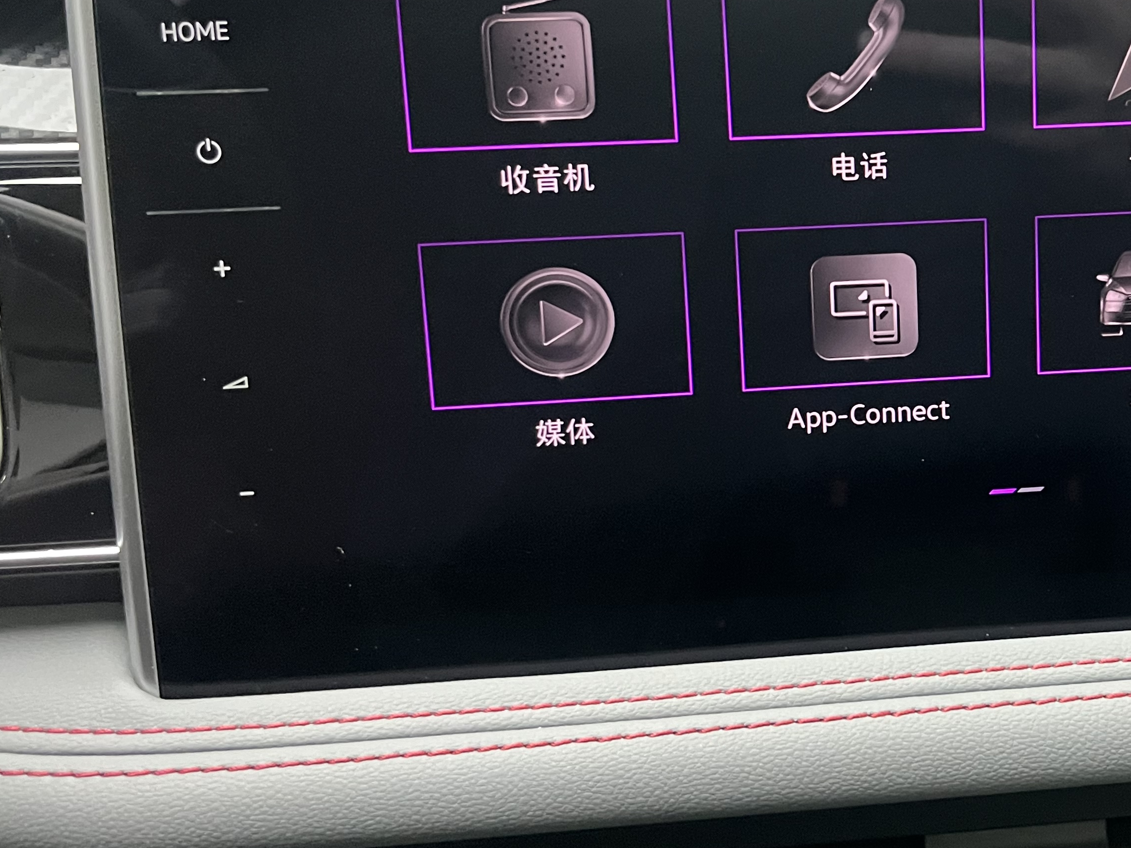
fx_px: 1503
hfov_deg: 39.2
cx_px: 948
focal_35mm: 46
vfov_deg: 31.2
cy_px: 260
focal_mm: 5.1
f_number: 1.6
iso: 500
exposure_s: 1/33
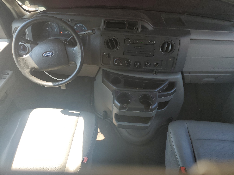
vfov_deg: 53.1
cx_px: 117
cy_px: 88
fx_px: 176
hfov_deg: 67.3
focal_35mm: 26
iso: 50
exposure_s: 1/238
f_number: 1.5
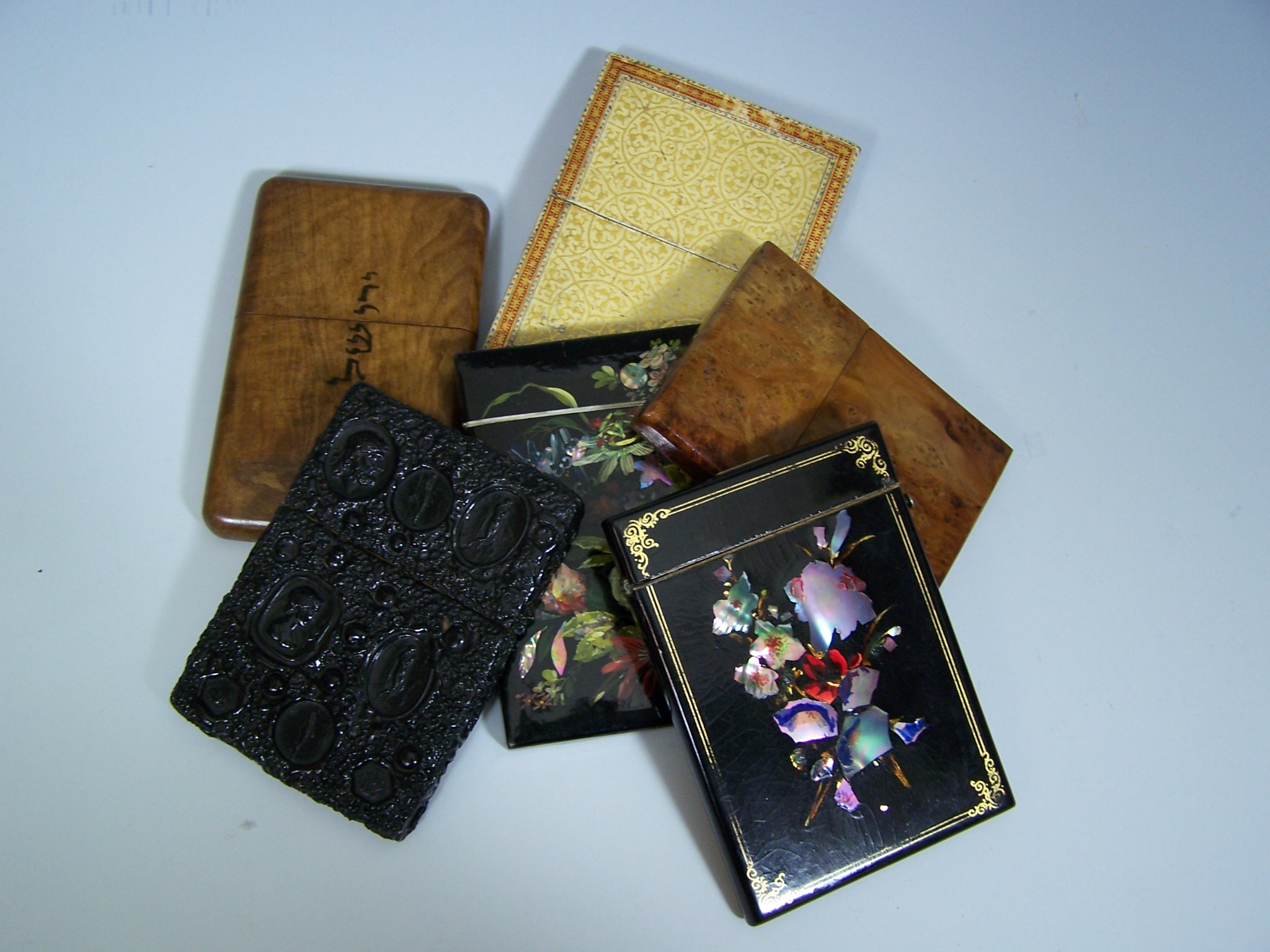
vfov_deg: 37.7
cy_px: 476
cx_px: 635
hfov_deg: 49.0
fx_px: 1394
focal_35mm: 38
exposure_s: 1/30
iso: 100
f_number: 2.8
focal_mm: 6.3
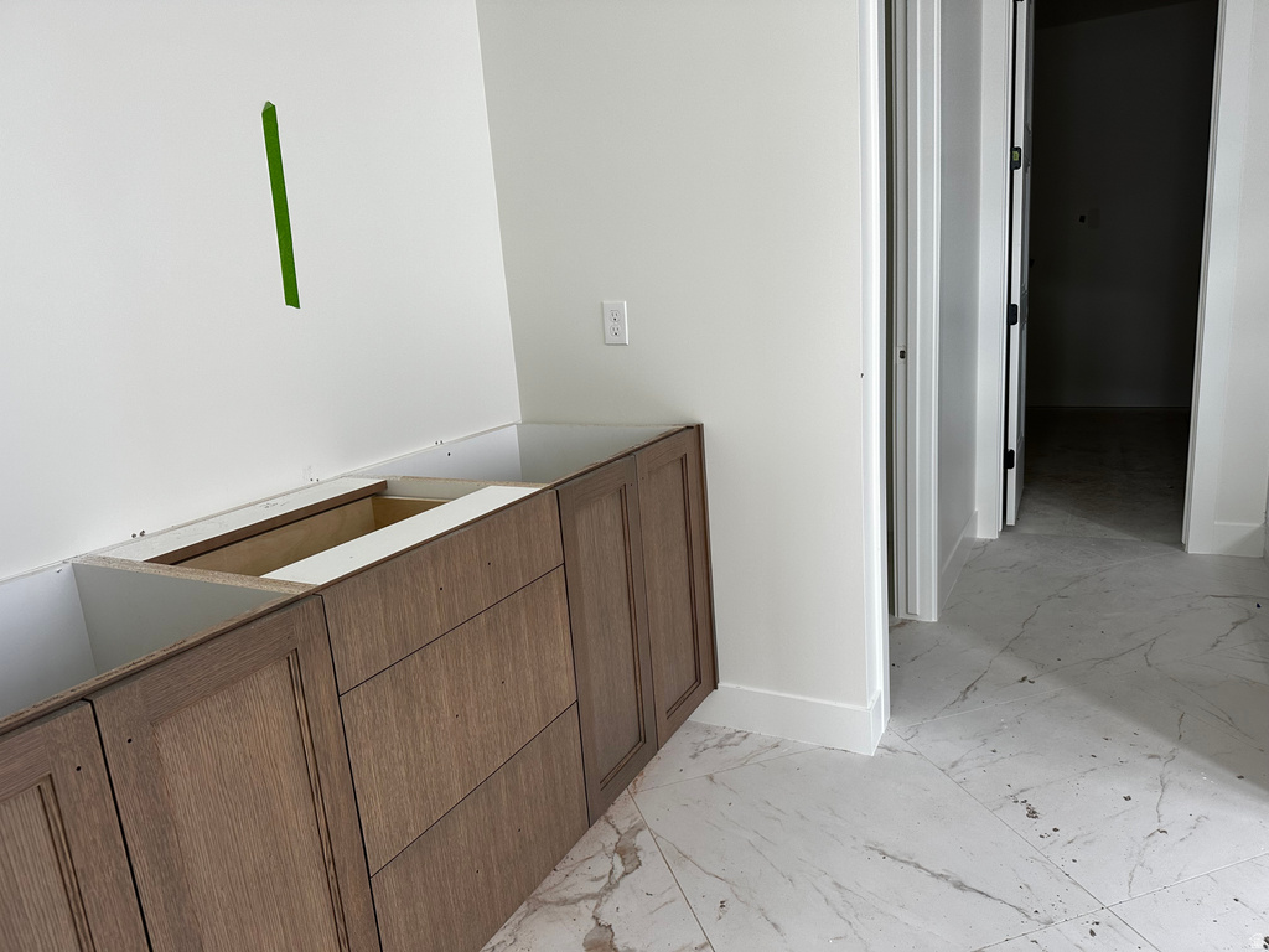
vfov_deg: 56.8
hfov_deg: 71.6
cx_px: 634
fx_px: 880
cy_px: 476
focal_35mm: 24
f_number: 1.78
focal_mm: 6.86
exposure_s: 1/121
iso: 160
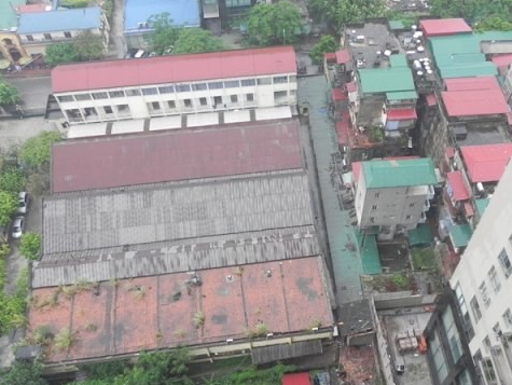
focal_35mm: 35
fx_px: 518
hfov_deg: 52.5
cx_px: 275
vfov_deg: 40.4
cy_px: 243
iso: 160
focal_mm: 4.6
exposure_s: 1/96.3
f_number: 3.5
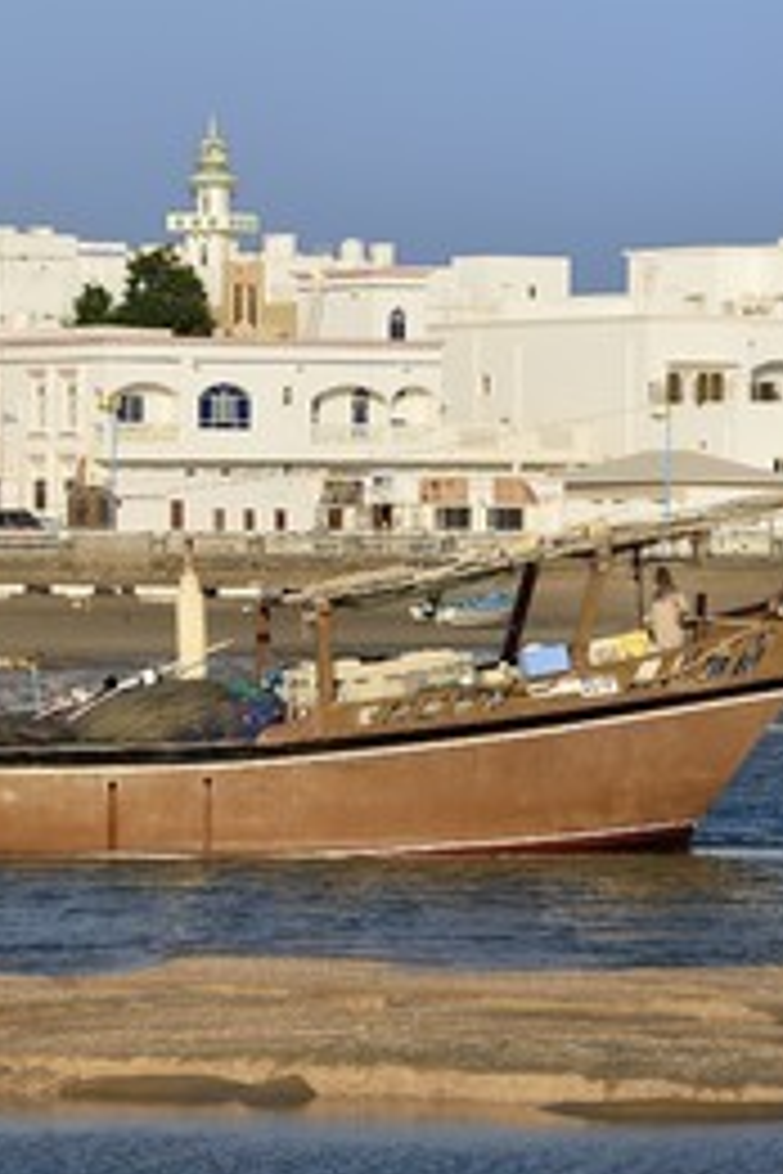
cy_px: 580
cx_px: 140
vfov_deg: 9.1
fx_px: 7340
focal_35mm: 225
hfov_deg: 6.1
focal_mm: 140
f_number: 4.5
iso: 200
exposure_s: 1/1600
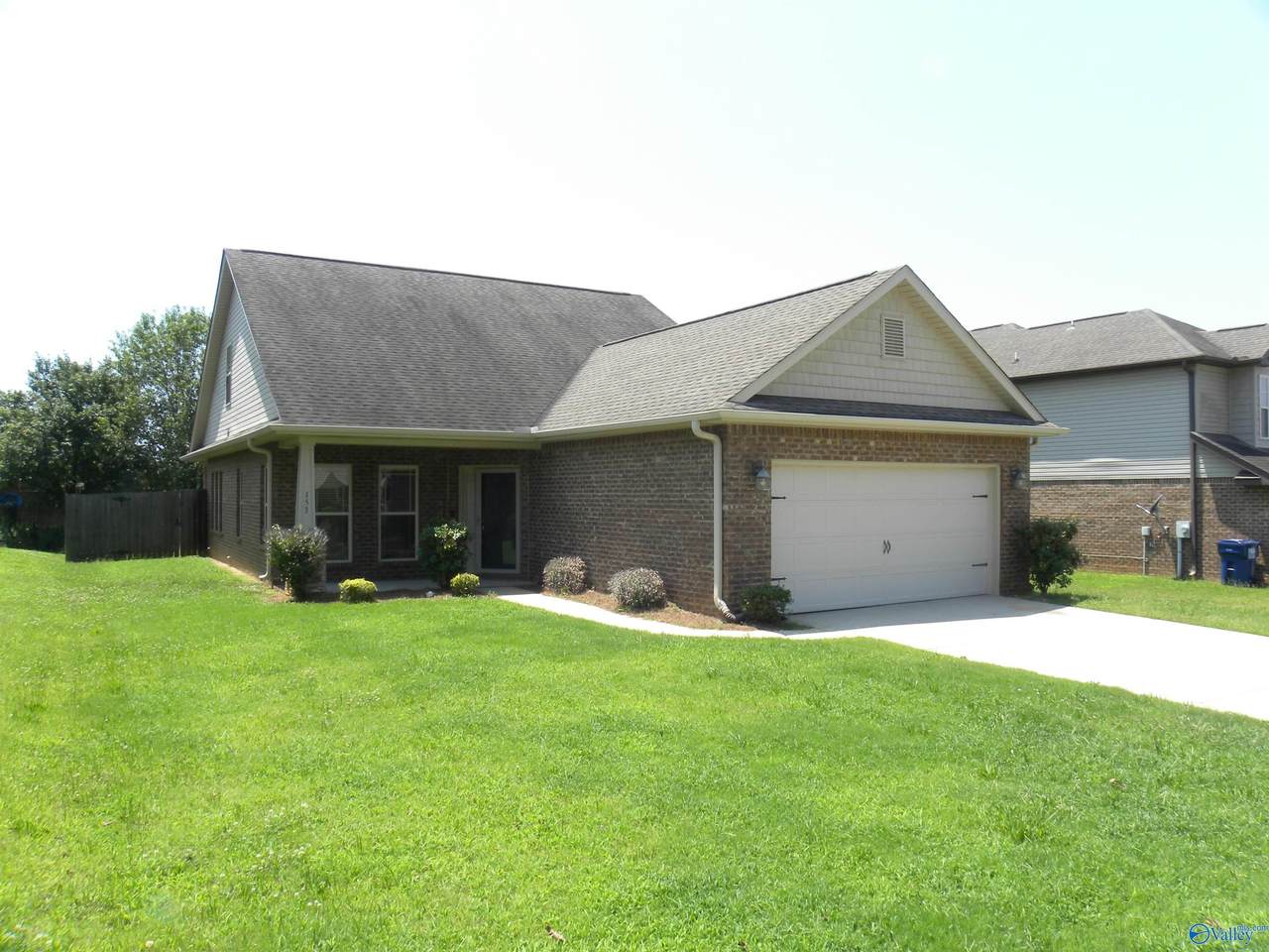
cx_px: 634
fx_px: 953
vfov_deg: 53.1
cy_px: 476
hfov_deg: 67.3
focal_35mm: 26
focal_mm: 4.6
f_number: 8
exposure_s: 1/60
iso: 64
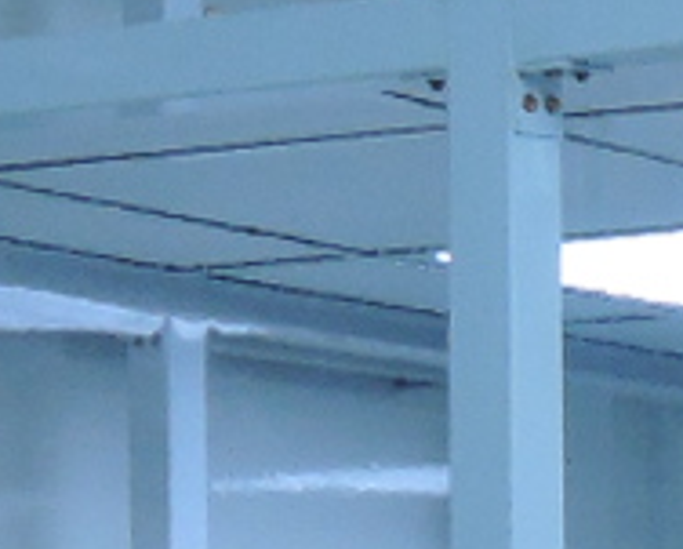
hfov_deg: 9.2
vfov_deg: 7.5
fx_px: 4029
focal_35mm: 199
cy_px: 1000
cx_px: 1253
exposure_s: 1/25
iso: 400
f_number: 5
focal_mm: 5.1
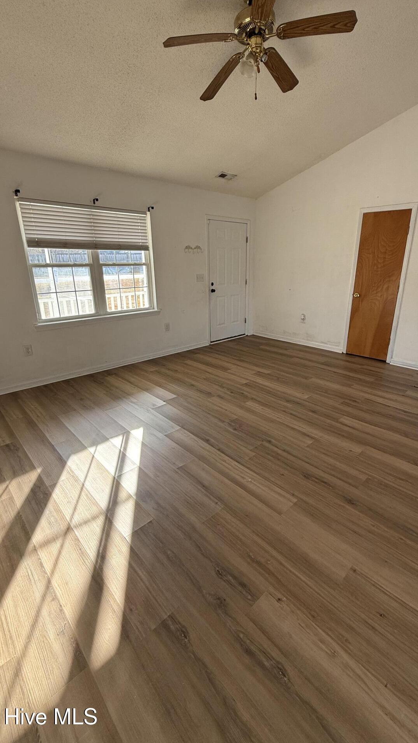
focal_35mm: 16
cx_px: 223
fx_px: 315
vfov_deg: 99.4
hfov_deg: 67.0
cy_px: 363
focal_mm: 2.22
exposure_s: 1/104
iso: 64
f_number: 2.2
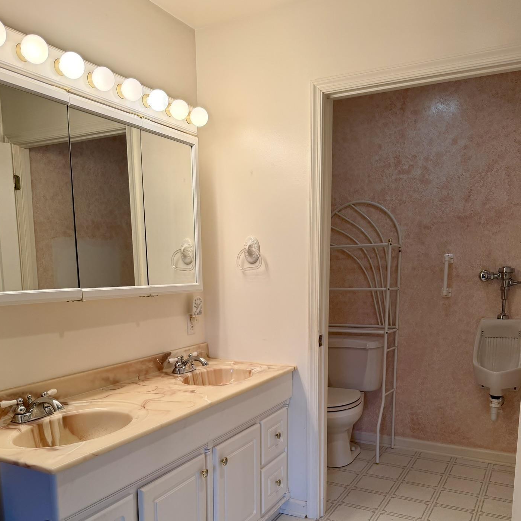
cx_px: 247
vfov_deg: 51.4
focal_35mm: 31
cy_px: 356
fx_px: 528
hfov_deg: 52.5
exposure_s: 1/193
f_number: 1.78
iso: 100
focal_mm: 6.76
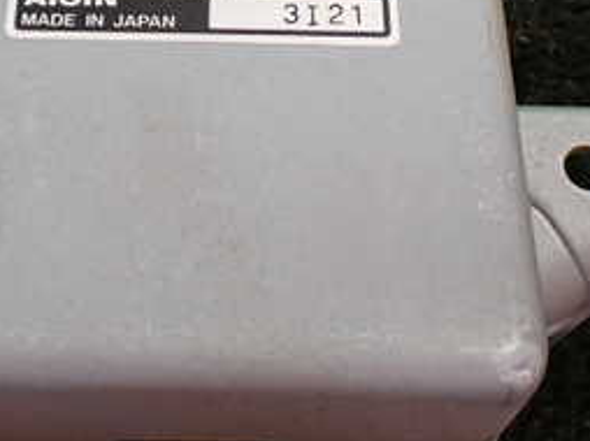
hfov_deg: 27.2
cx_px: 172
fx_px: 1209
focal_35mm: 71
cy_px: 42
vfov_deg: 20.3
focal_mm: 5.4
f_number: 2.3
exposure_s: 1/125
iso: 200
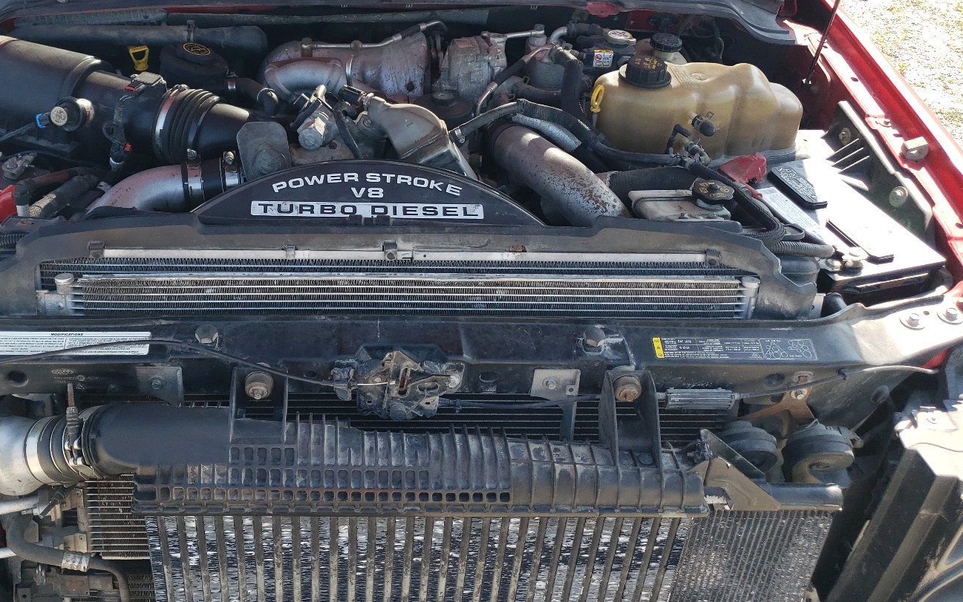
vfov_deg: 36.9
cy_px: 200
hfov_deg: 56.2
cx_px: 376
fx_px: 892
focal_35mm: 34
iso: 50
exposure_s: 1/556
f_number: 1.5
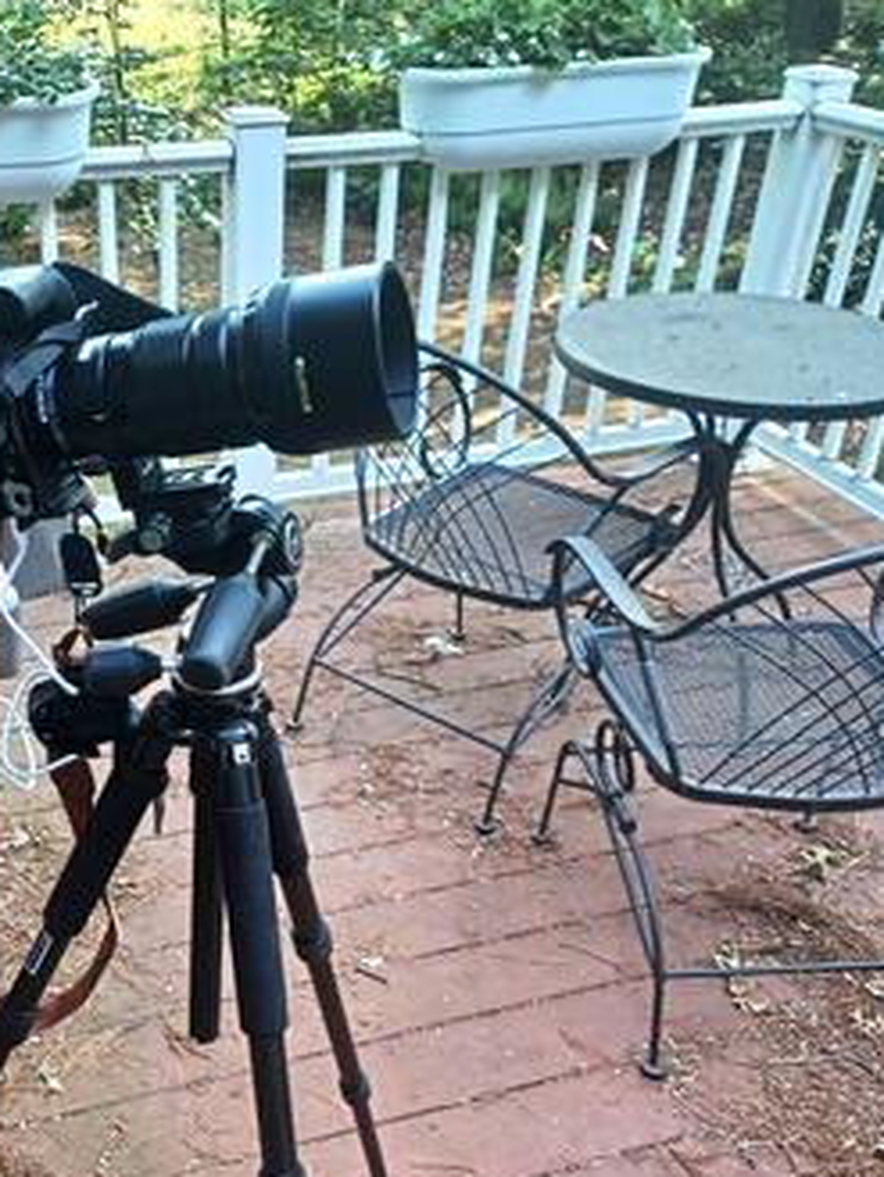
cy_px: 719
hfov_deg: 36.9
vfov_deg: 48.6
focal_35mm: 38
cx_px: 227
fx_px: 1293
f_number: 1.8
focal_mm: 4.6
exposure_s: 1/60
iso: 100
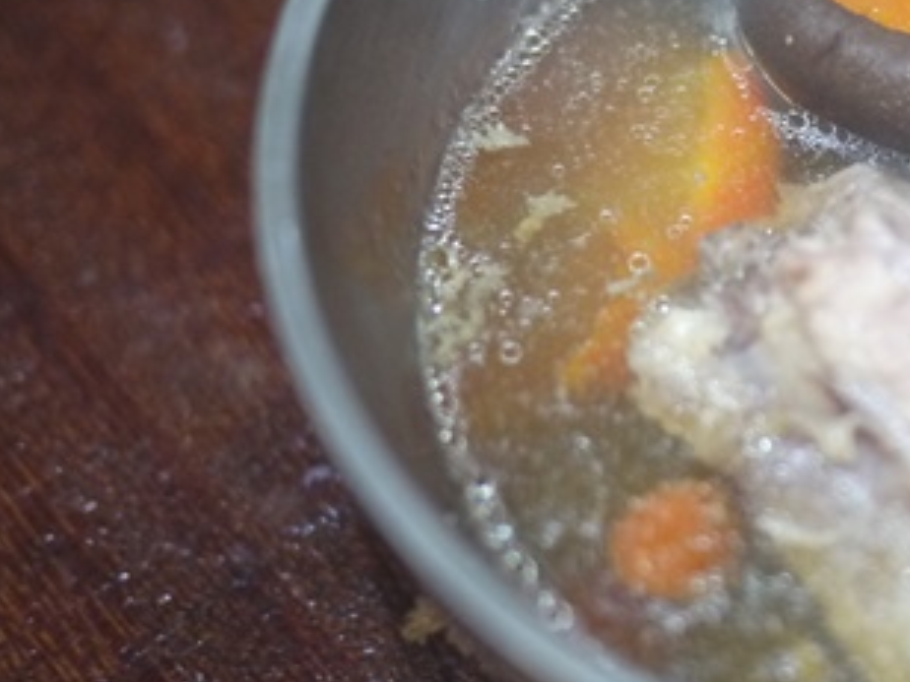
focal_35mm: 83
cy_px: 239
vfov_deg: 17.7
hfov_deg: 22.6
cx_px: 931
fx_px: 2182
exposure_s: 1/40
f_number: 1.7
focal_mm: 20
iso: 800
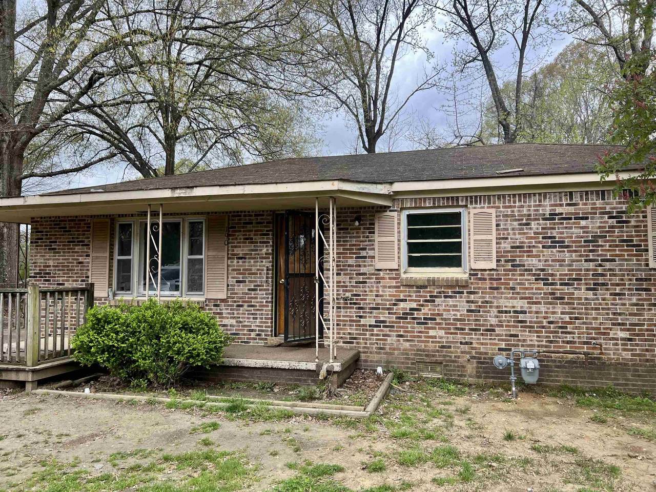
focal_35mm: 26
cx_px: 328
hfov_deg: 67.3
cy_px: 246
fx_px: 493
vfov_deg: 53.1
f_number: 1.5
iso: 50
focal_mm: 5.7
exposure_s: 1/786
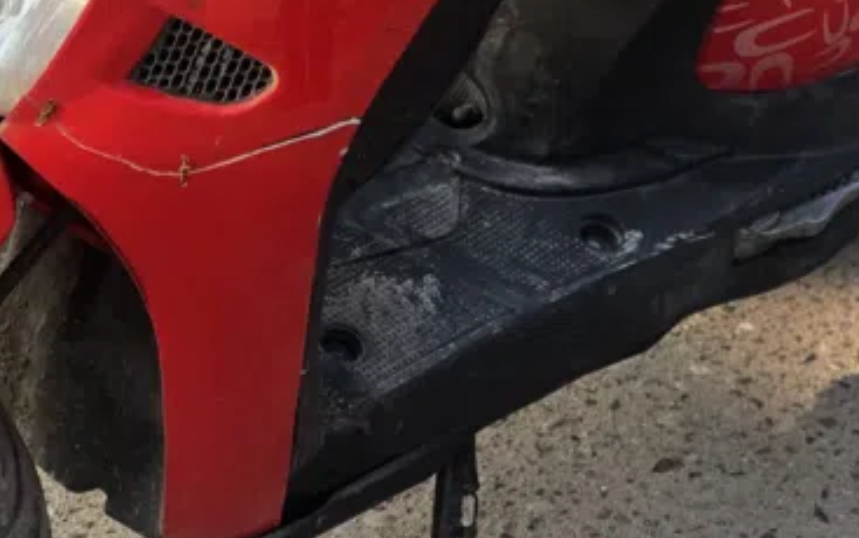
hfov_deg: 14.9
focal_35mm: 140
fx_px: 3280
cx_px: 538
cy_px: -317
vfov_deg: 9.1
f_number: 2.4
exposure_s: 1/177
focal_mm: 6
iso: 16
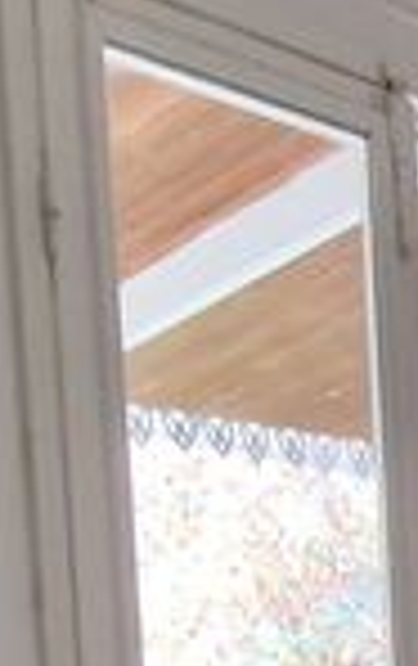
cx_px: 1088
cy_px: 958
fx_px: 1689
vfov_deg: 19.7
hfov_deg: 11.2
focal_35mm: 93
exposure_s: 1/25
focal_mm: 2.2
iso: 1000
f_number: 2.2
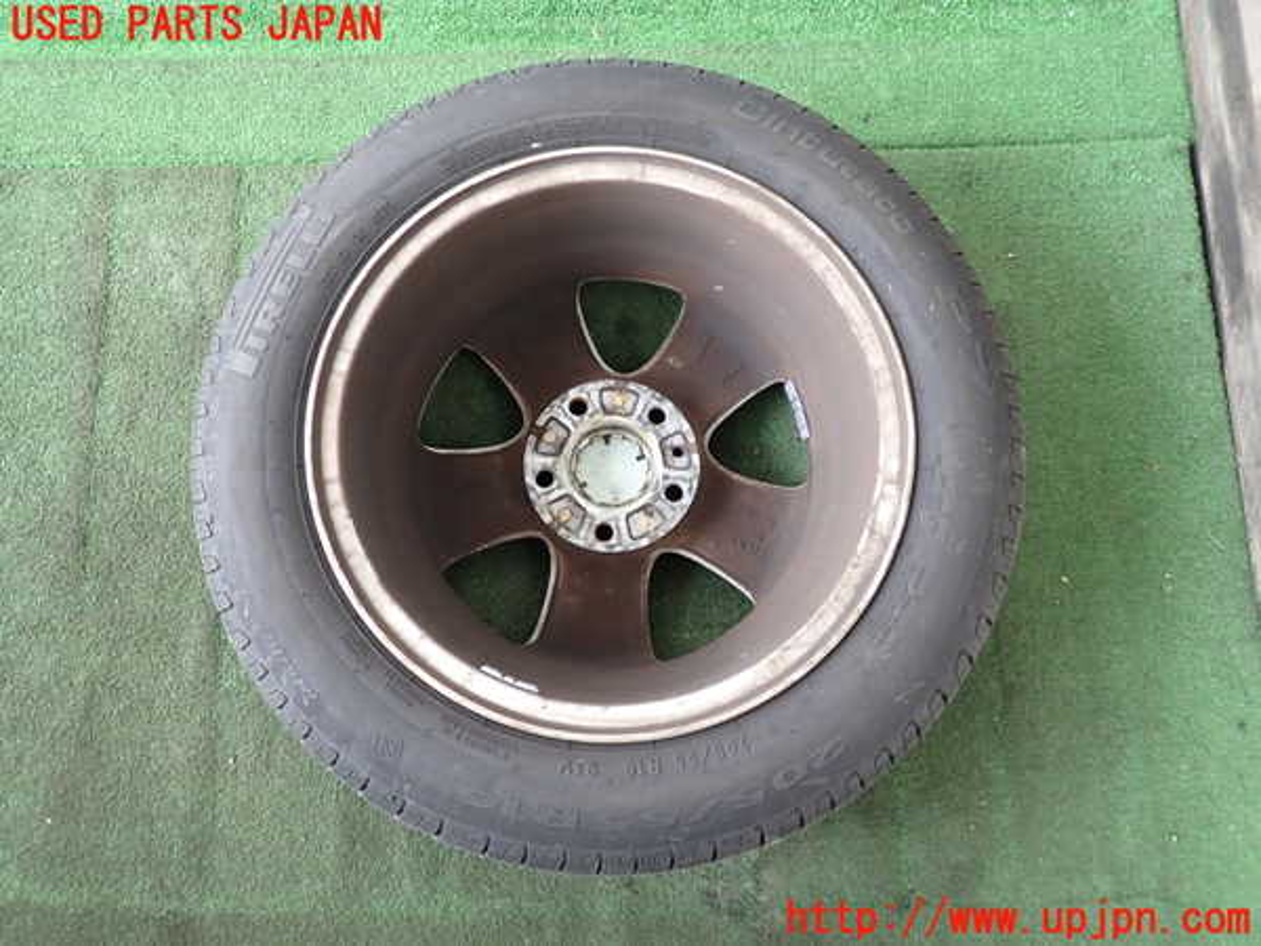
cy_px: 473
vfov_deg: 54.9
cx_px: 630
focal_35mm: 25
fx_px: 911
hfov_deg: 69.4
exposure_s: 1/40
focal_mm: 4.5
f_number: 2
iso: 200
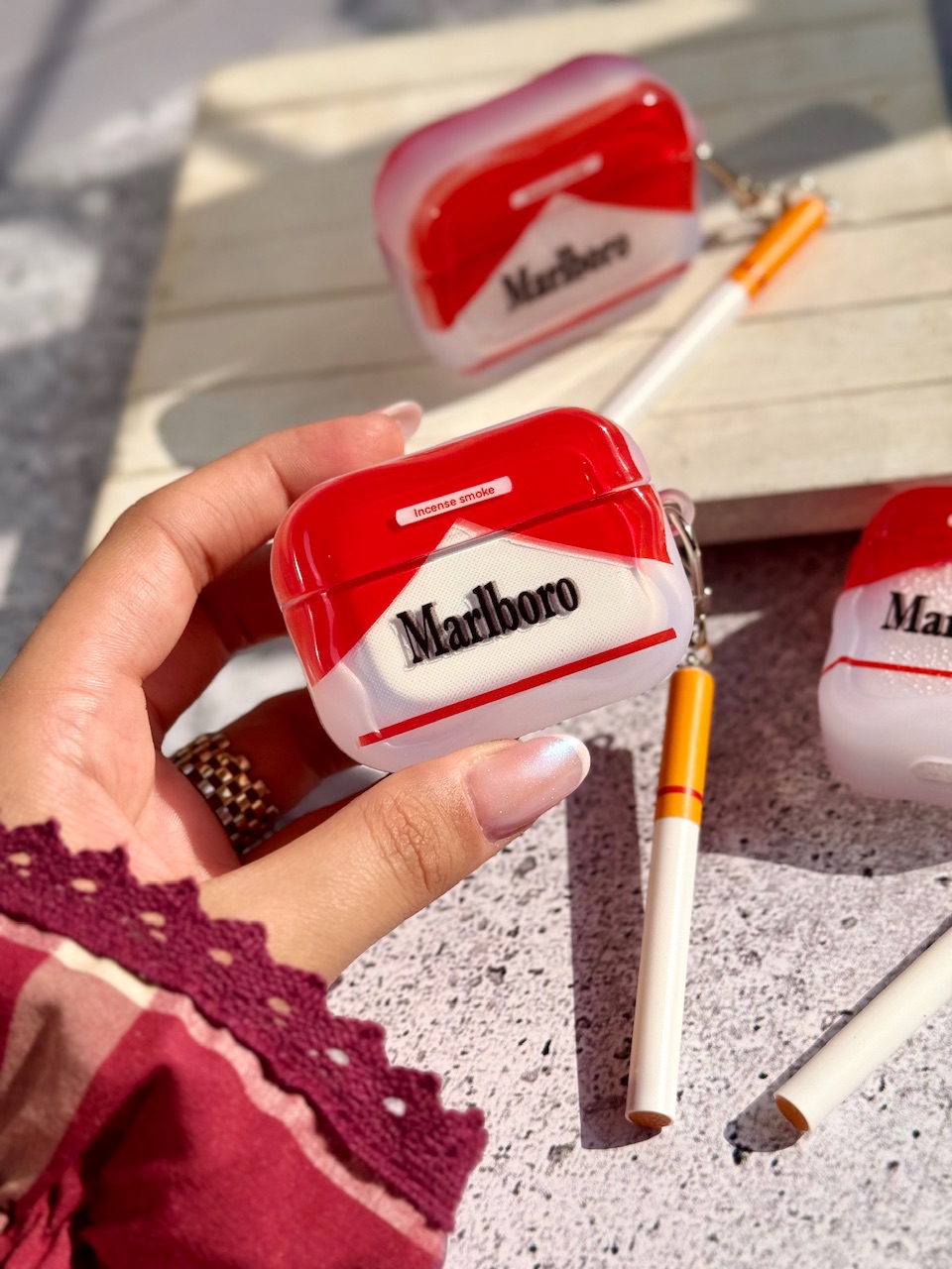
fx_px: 1760
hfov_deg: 30.3
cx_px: 476
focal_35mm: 48
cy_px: 634
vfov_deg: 39.7
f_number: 1.78
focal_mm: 6.76
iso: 64
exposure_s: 1/7143
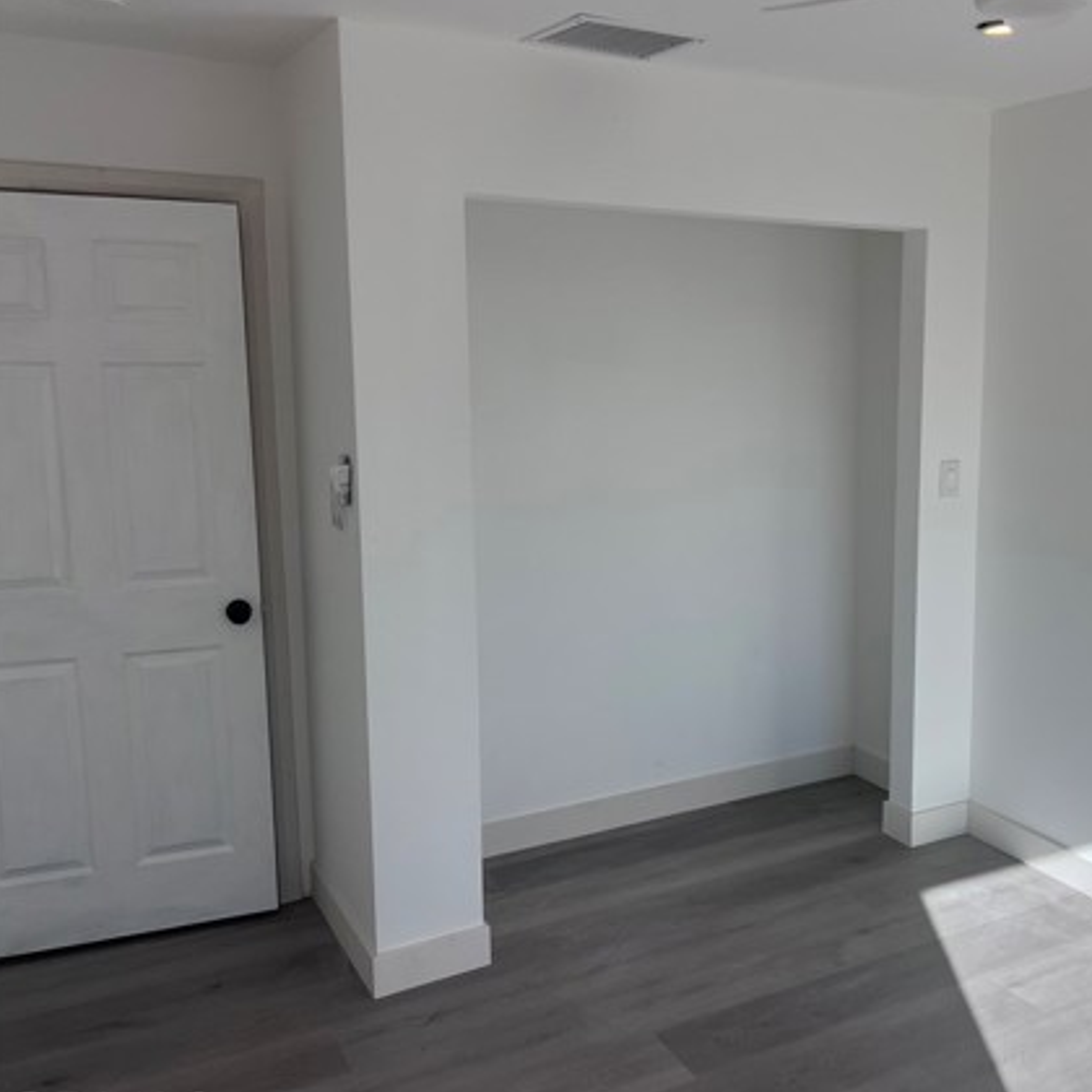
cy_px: 530
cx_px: 816
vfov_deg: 47.2
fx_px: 1249
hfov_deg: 45.6
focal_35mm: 35
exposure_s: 1/1698
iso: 50
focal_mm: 5.7
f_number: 1.5
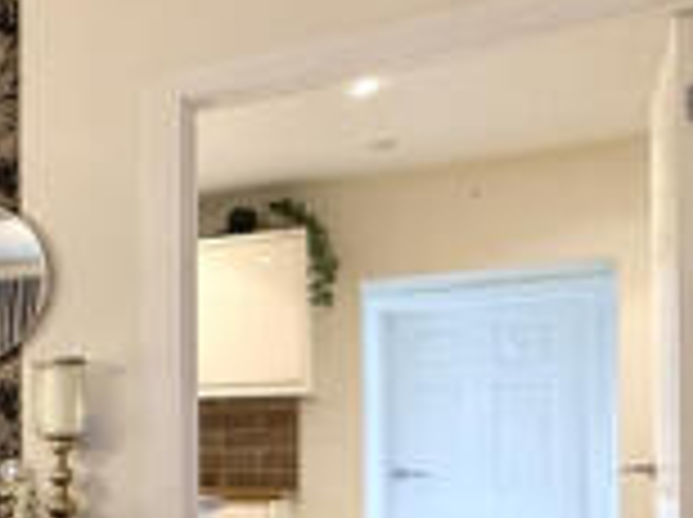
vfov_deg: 26.6
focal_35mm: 53
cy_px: 462
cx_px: -614
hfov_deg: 20.9
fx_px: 1059
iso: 250
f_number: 2.2
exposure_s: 1/100
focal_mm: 2.22
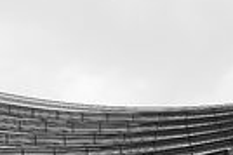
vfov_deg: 8.4
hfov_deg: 12.8
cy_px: 209
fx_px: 1041
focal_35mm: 161
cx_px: 104
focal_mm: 24
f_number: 7.1
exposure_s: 1/1000
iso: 200
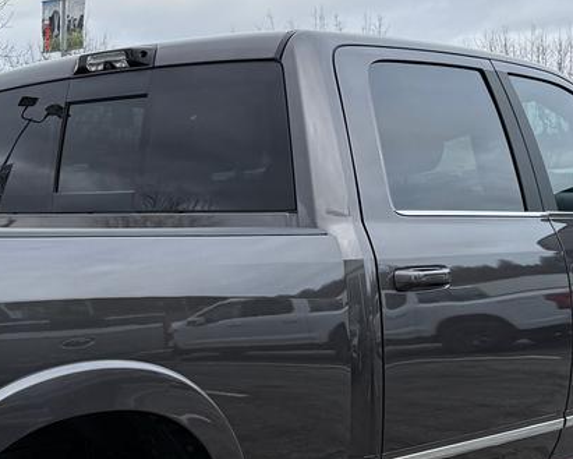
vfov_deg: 20.8
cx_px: 96
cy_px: 340
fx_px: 1238
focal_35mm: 73
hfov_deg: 25.5
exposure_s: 1/1410
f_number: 1.78
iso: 80
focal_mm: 6.76
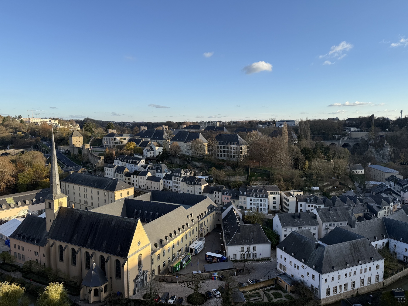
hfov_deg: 71.6
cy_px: 153
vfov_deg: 56.8
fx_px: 283
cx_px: 204
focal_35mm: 24
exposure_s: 1/2611
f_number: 1.78
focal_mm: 6.76
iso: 80
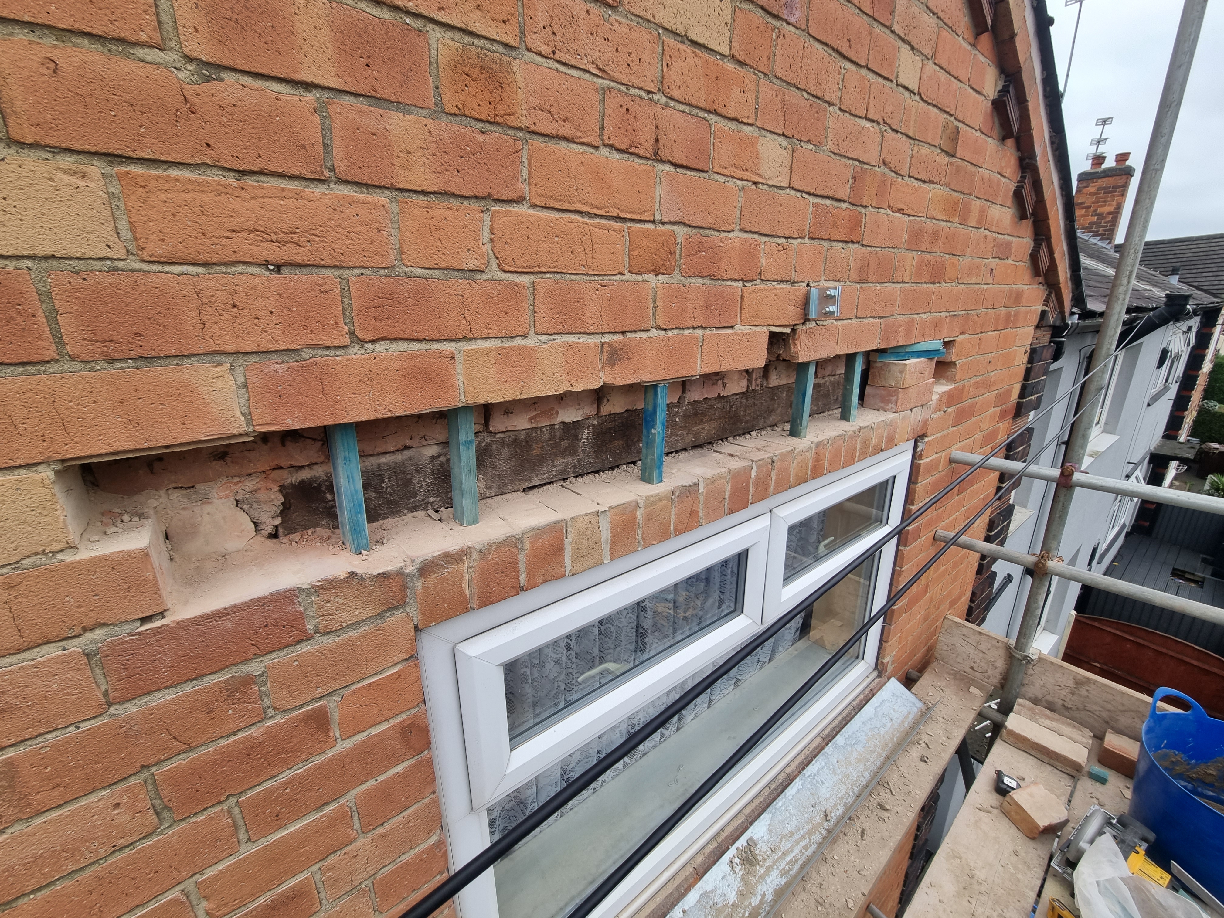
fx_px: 460
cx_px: 612
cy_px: 459
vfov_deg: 89.9
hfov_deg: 106.2
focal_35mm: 13
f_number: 2.2
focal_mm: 2.2
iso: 50
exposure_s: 1/135
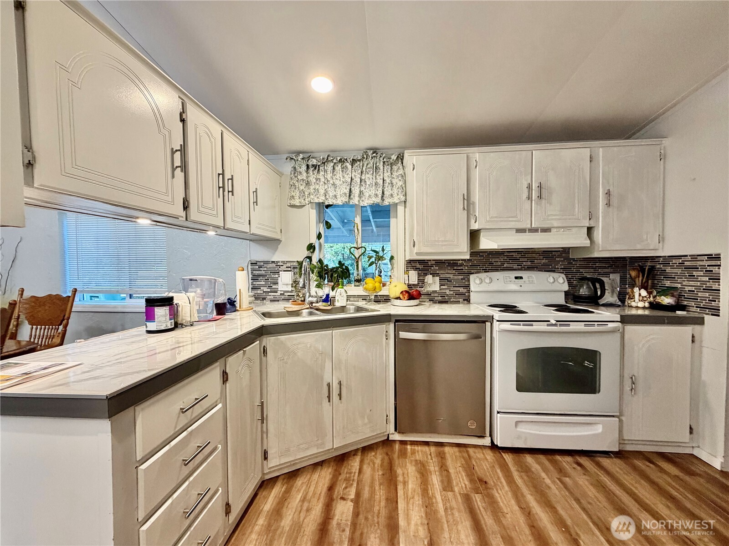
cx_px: 364
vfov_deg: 85.7
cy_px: 273
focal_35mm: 14
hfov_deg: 102.1
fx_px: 295
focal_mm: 2.22
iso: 320
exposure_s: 1/60
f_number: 2.2
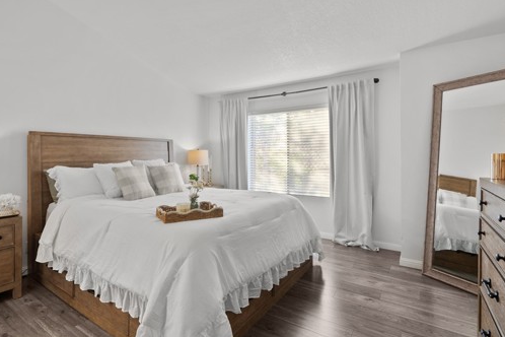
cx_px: 215
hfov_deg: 89.4
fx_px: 252
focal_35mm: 18
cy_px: 157
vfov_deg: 67.3
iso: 100
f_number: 9
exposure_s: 1/1.25
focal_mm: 14
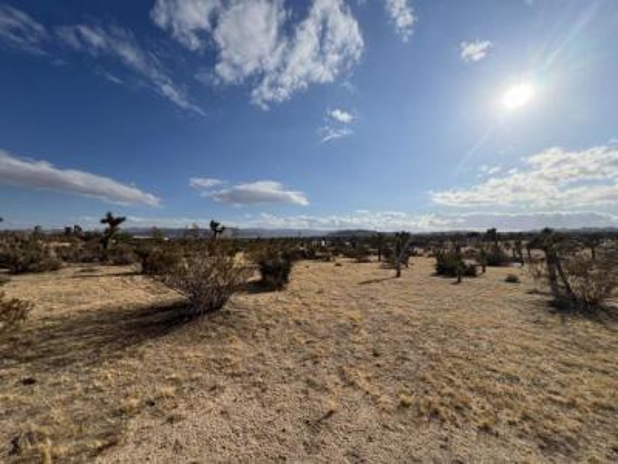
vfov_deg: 89.9
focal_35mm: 13
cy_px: 232
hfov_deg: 106.2
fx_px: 232
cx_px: 309
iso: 32
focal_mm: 1.57
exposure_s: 1/4386
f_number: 1.8
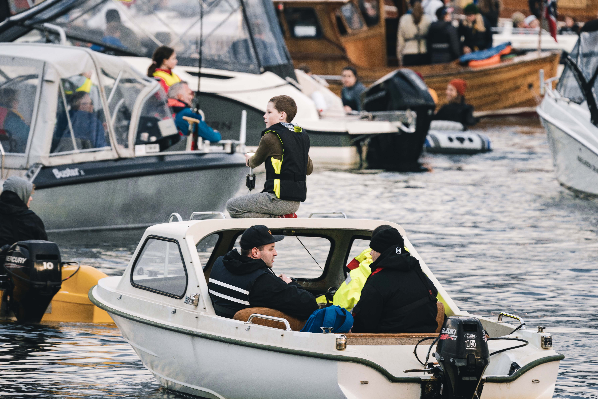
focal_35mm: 481
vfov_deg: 2.9
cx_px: 299
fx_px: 7989
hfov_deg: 4.3
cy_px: 200
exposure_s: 1/125
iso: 800
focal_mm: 481
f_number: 9
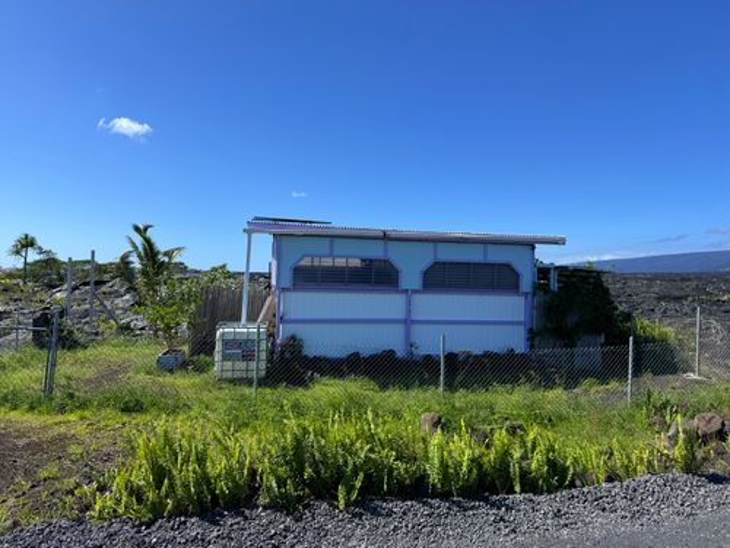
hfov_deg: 71.6
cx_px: 365
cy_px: 274
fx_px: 506
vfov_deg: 56.8
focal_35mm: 24
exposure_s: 1/4975
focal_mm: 6.76
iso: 80
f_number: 1.78
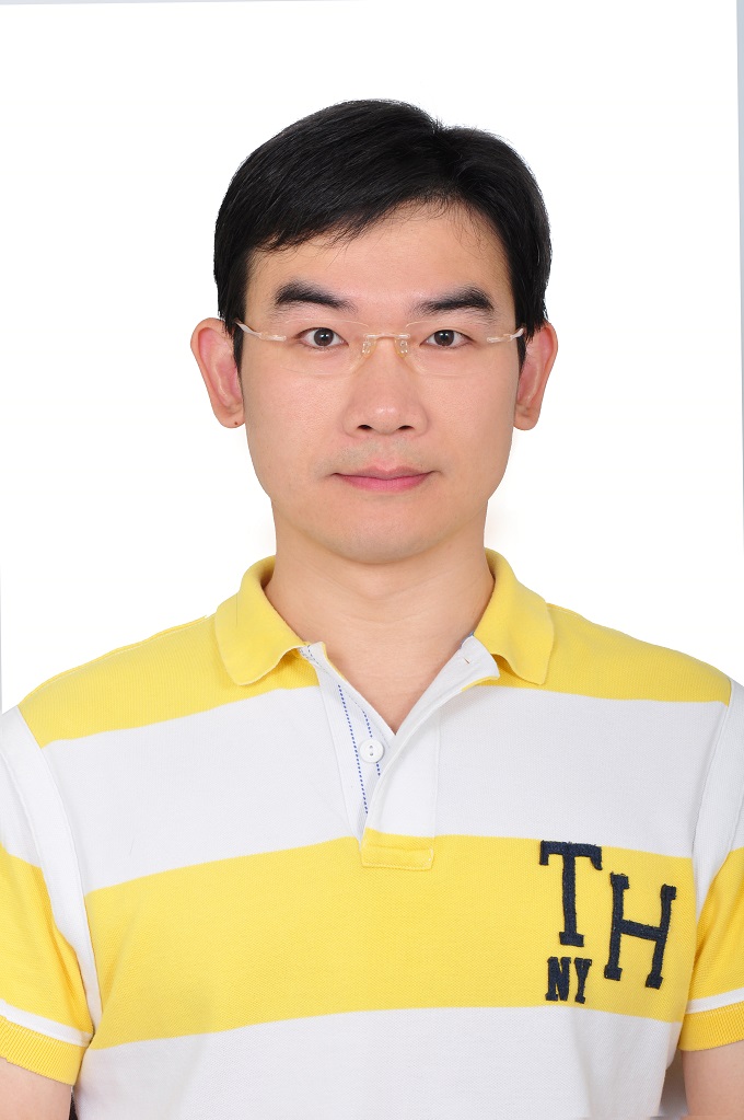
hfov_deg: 12.2
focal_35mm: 112
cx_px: 372
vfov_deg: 18.2
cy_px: 560
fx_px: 3494
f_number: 9
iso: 200
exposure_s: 1/125
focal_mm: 75
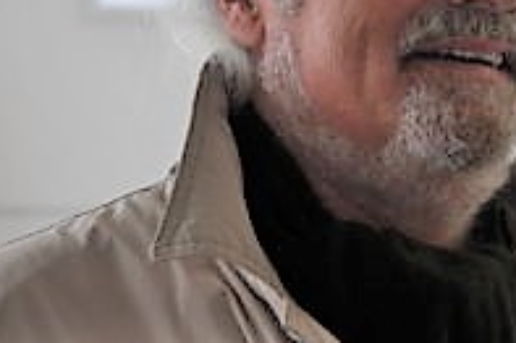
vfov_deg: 7.7
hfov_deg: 11.6
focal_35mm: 177
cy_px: 3
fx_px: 2535
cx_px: 385
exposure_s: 1/125
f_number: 5.6
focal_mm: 58
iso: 250
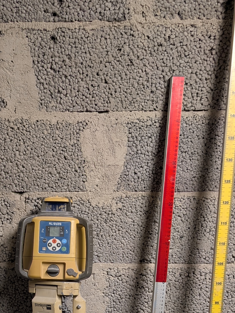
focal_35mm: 57
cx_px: 39
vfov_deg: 31.6
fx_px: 515
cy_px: 300
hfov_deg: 25.2
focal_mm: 6.9
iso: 70
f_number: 1.68
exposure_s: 1/23.8
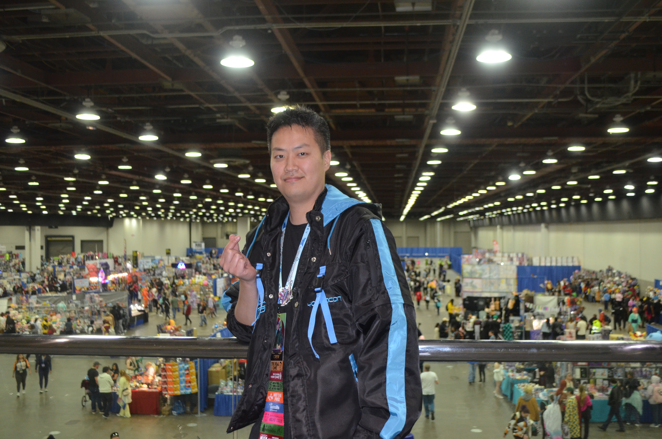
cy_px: 220
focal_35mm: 39
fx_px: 716
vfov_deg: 34.1
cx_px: 331
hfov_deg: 49.6
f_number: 4.2
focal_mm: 26
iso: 1100
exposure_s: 1/60
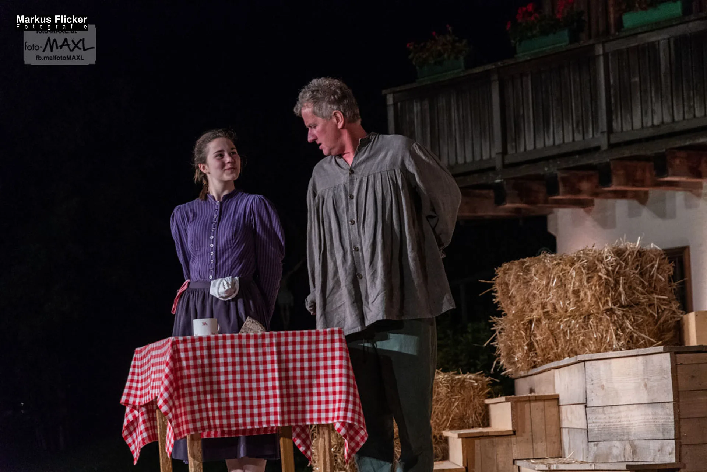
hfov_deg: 17.1
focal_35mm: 120
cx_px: 354
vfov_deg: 11.4
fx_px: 2356
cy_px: 236
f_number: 4
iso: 2800
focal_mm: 80
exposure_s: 1/250
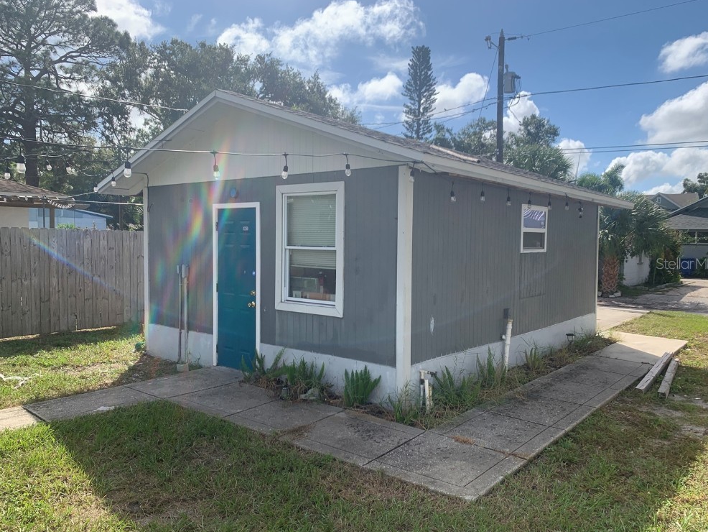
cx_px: 356
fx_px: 552
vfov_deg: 51.4
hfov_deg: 65.3
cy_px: 263
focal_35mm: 27
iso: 25
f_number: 1.8
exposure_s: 1/1992
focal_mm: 4.25
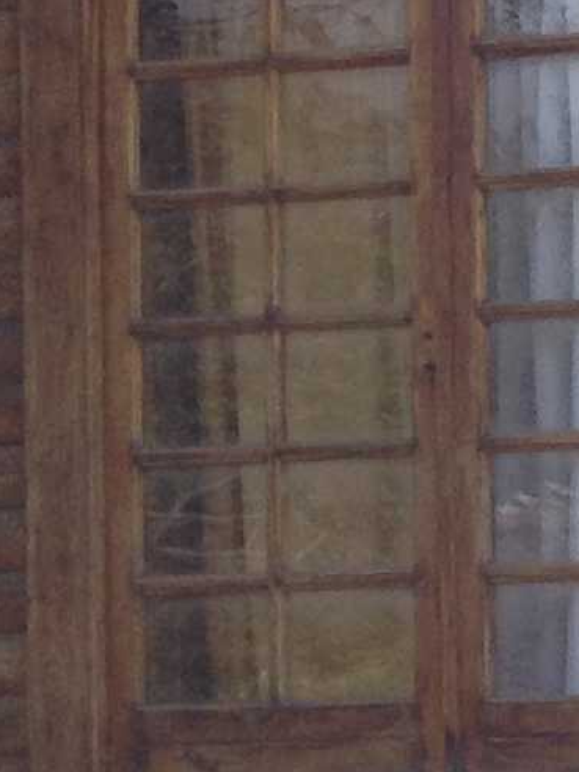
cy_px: 1114
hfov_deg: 5.8
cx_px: 1900
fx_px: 5174
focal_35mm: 232
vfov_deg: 8.4
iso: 50
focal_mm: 4.28
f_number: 2.4
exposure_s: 1/511
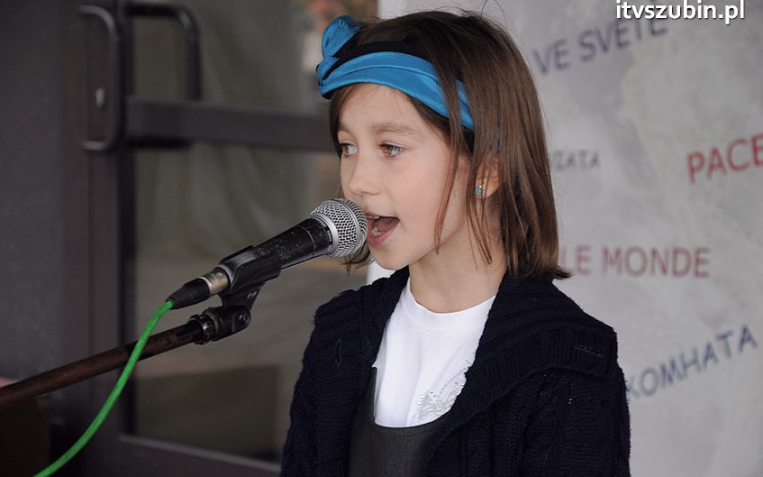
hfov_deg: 15.1
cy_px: 234
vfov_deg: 9.5
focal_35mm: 138
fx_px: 2869
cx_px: 381
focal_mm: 90
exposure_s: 1/160
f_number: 5.6
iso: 400
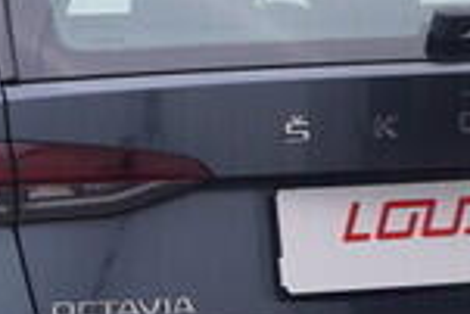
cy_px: 202
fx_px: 1991
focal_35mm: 152
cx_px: 100
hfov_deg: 13.4
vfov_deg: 9.0
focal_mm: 15
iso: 200
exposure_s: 1/80
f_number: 5
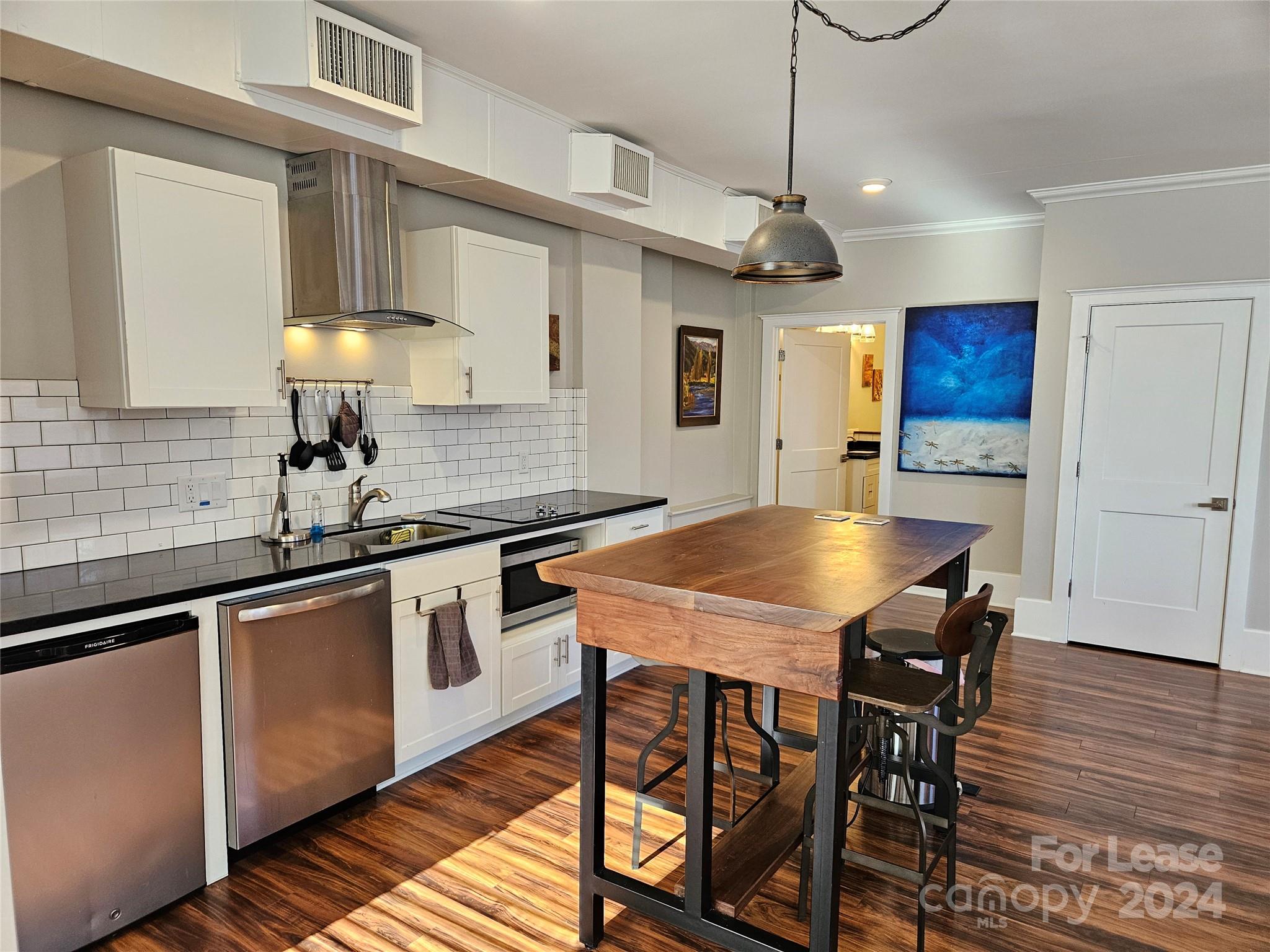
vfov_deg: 58.9
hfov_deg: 73.9
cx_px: 635
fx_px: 844
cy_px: 476
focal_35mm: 23
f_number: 1.8
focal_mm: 5.4
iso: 250
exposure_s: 1/120
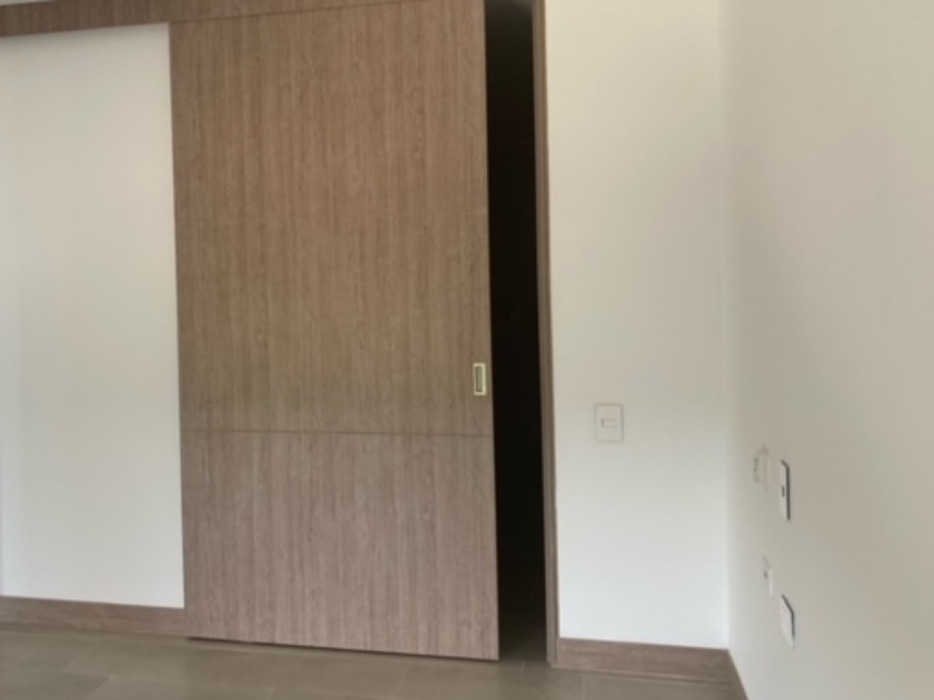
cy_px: 283
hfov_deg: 52.1
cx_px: 356
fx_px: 944
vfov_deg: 40.5
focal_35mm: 35
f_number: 1.8
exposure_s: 1/121
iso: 40
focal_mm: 3.99
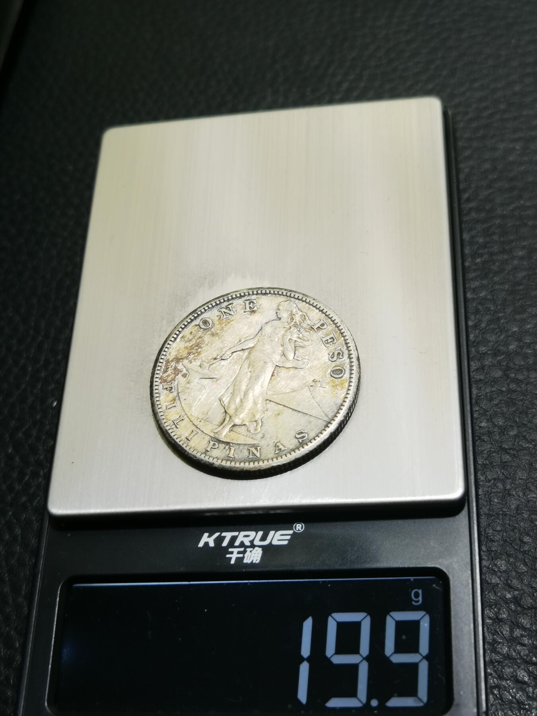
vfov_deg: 39.7
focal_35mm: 48
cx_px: 268
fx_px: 993
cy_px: 358
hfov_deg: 30.3
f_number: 1.9
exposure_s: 1/100
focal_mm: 6.67
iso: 100
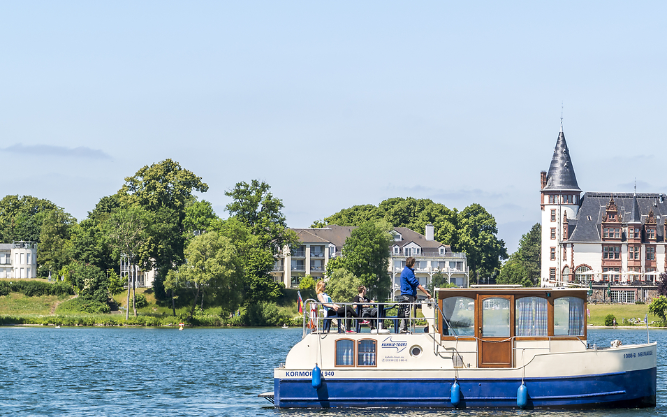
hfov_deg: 13.9
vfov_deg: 8.8
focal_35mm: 148
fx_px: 2690
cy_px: 338
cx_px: 684
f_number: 9
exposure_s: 1/200
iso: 100
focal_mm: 70
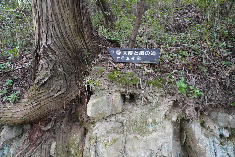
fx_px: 157
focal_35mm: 24
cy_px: 78
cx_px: 118
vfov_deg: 53.2
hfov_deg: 73.7
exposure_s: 1/160
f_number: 3.5
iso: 1600
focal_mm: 16
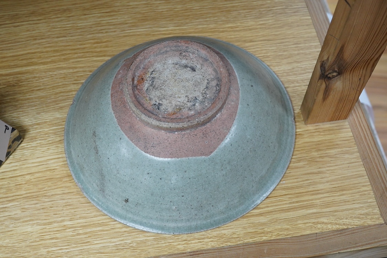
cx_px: 194
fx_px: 484
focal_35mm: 45
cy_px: 129
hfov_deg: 43.6
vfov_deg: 29.9
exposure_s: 1/160
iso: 2500
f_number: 10
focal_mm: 30
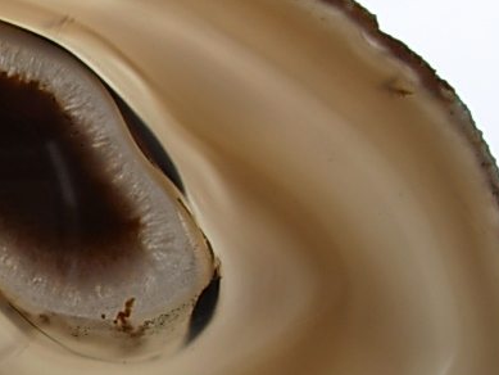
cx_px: -42
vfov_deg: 14.7
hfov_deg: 18.9
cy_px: 326
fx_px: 1442
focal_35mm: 100
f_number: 2.9
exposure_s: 1/575
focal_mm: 6.3
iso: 50
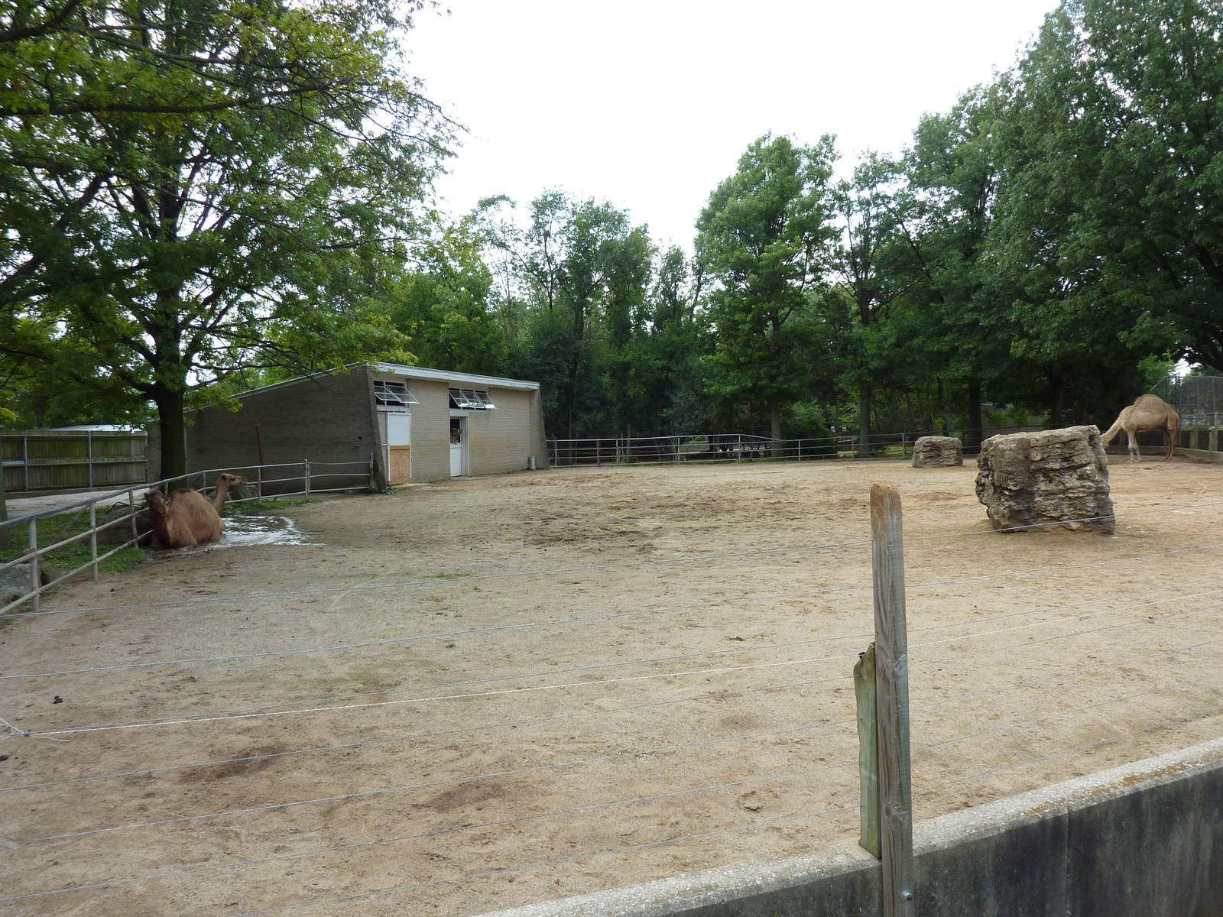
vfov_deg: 54.9
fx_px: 883
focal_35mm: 25
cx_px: 612
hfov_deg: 69.4
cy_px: 458
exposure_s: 1/500
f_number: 3.3
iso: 160
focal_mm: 4.1
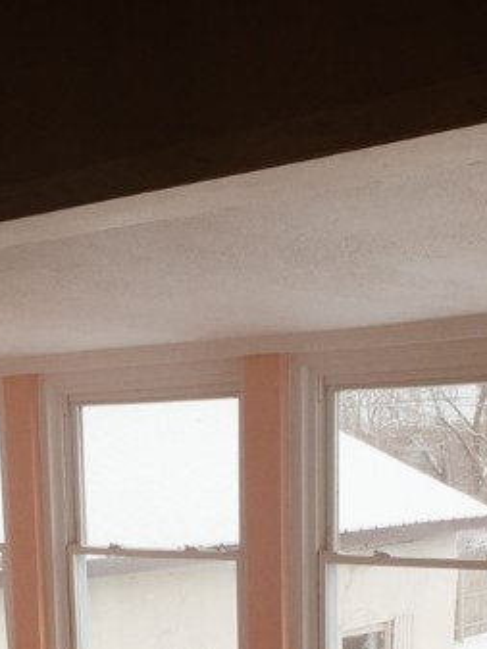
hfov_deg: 22.2
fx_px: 1237
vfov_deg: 27.0
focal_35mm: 66
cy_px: 709
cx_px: 185
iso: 32
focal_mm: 4.15
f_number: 2.2
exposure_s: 1/230
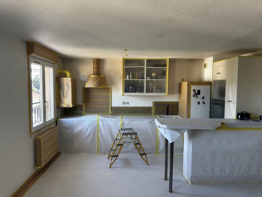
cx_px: 131
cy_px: 98
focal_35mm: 24
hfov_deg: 71.6
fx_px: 182
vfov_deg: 56.8
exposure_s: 1/121
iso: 125
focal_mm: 6.86
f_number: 1.78
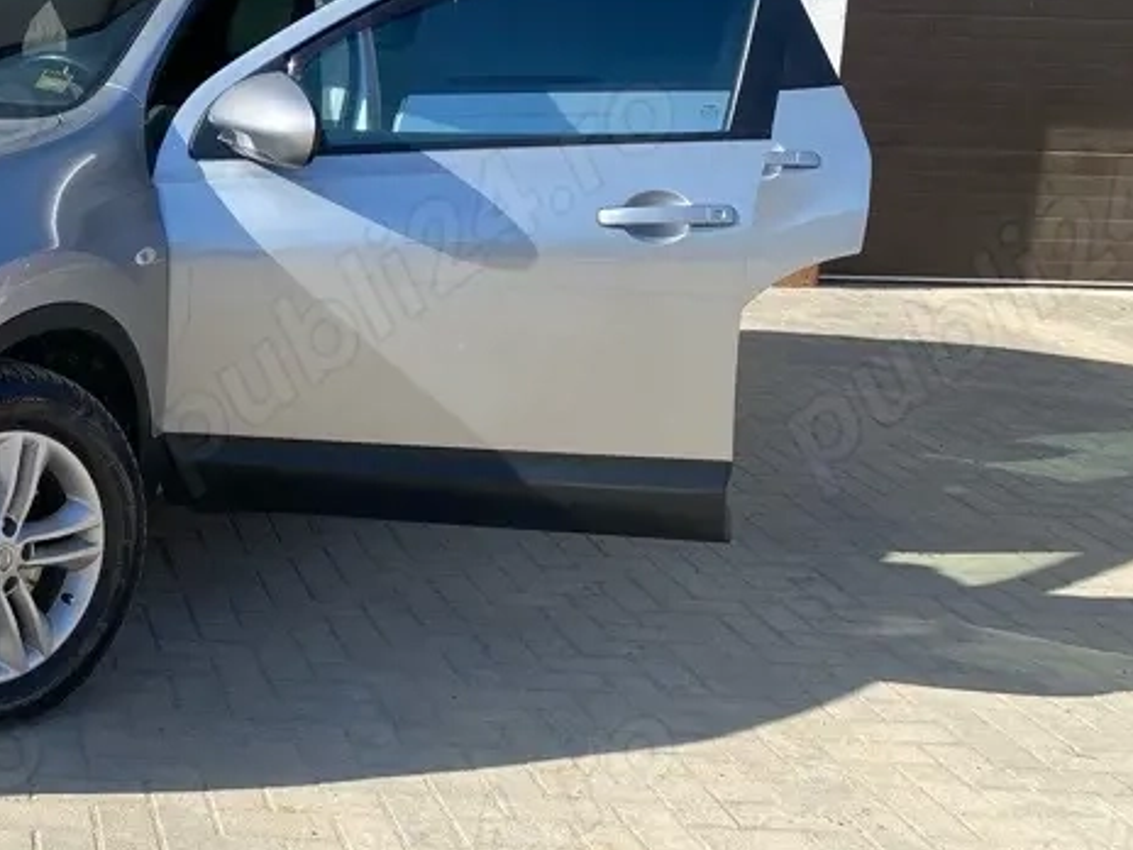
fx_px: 1833
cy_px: 293
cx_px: -59
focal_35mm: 56
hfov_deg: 31.2
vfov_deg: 26.0
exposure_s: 1/1961
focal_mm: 4.25
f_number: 1.8
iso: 32
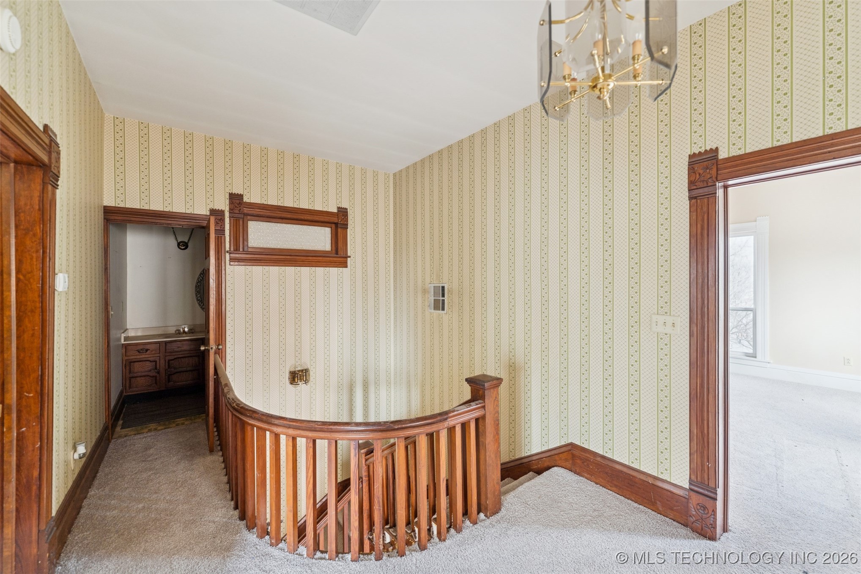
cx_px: 430
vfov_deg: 78.8
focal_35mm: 15
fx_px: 349
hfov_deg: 101.9
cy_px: 287
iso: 400
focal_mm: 14.6
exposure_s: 1/40
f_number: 2.8
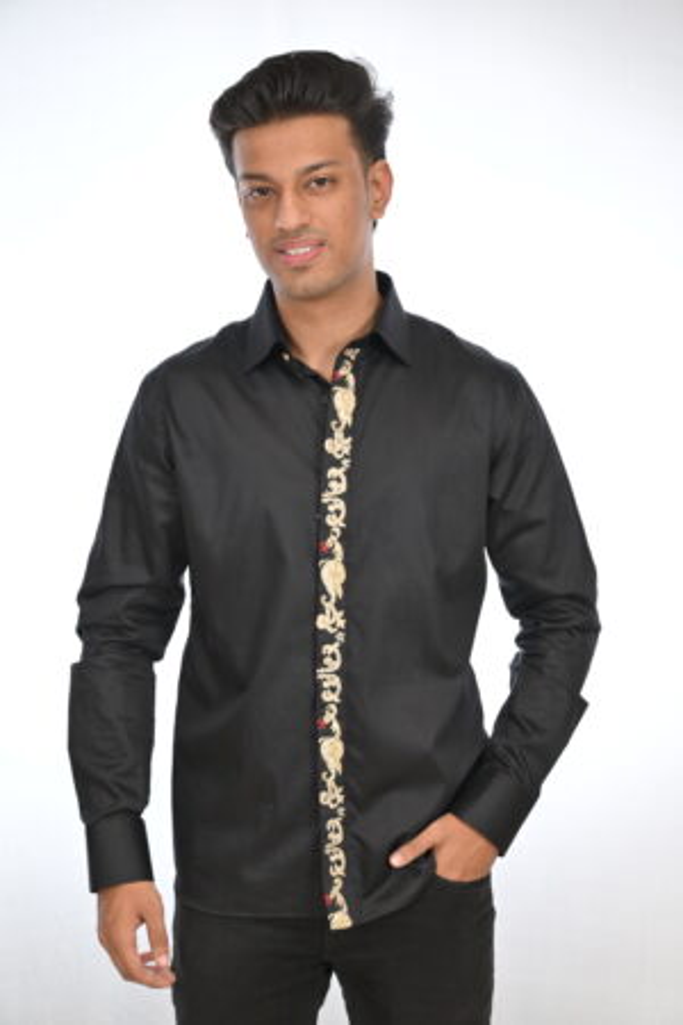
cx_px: 342
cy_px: 512
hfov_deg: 22.6
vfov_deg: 33.4
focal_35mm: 60
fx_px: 1707
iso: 1000
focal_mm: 60
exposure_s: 1/125
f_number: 6.3
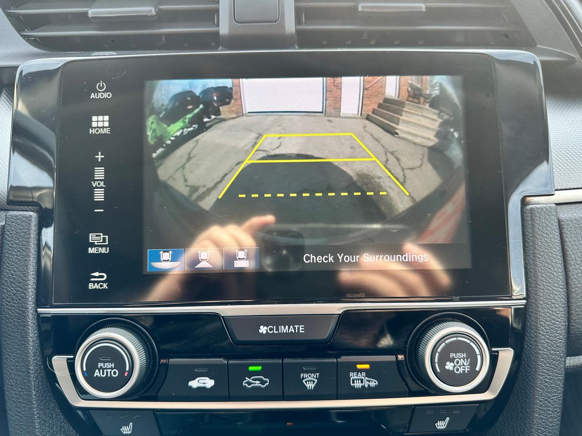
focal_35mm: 24
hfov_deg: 71.6
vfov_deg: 56.8
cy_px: 218
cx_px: 291
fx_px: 404
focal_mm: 6.86
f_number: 1.78
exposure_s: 1/121
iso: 64
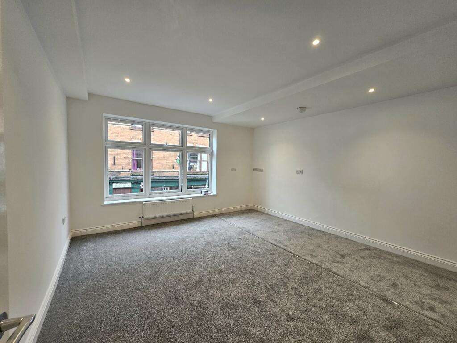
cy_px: 172
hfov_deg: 106.2
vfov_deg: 89.9
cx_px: 228
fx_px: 172
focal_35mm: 13
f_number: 2.2
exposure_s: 1/50
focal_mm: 2.2
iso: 80
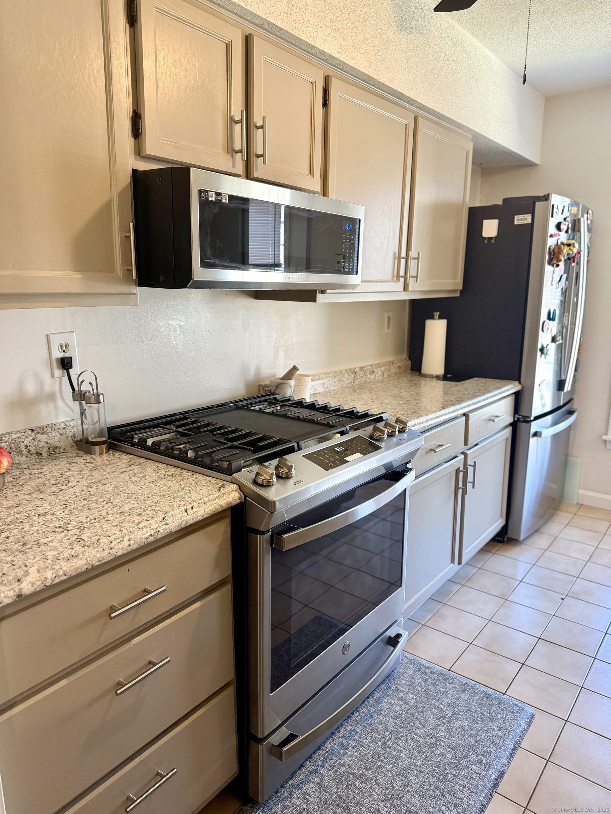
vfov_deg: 71.6
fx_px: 565
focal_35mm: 24
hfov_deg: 56.8
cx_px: 306
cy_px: 407
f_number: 1.78
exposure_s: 1/60
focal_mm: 6.76
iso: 200
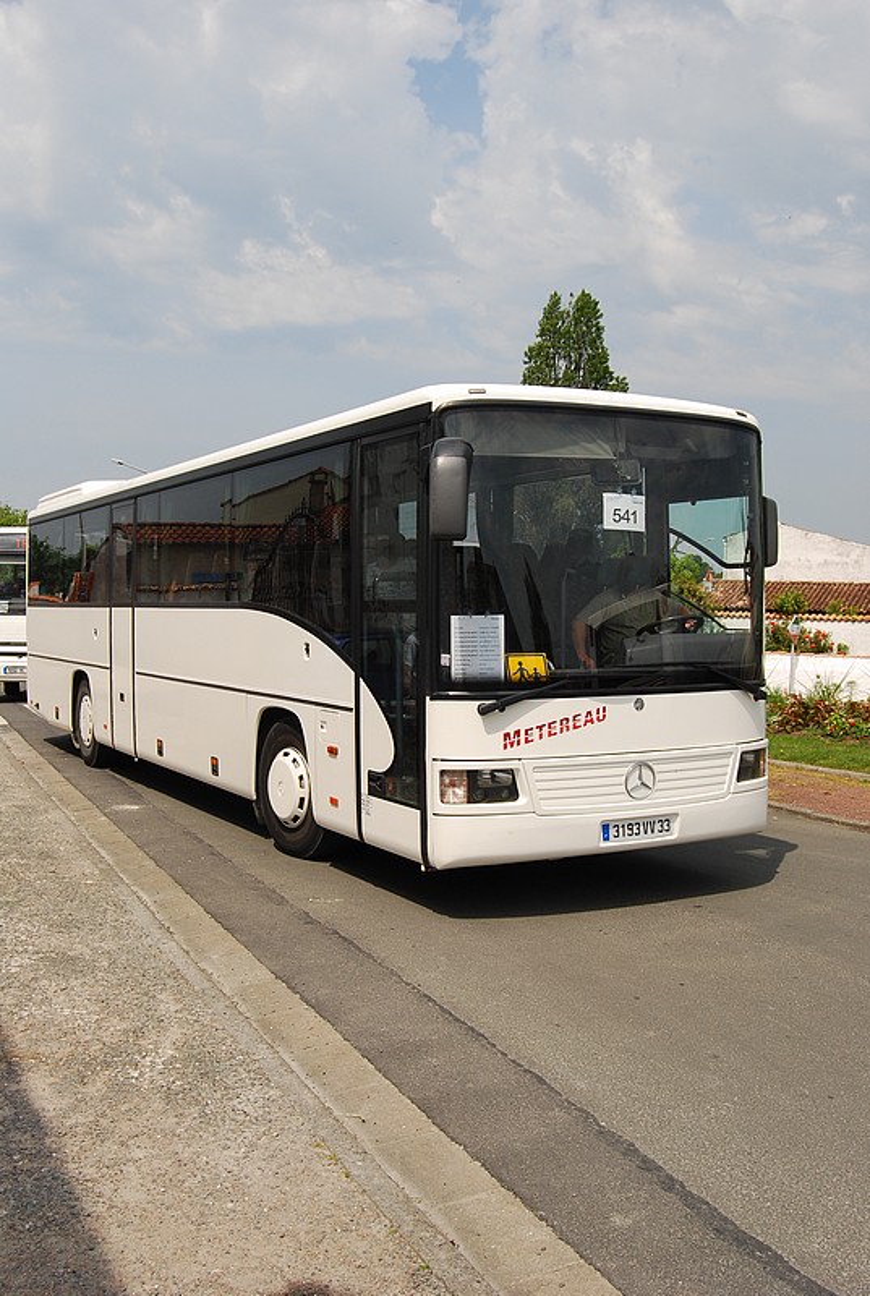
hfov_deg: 37.0
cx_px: 435
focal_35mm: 36
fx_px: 1299
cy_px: 648
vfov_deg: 53.0
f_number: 10
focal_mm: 24
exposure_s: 1/400
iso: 200
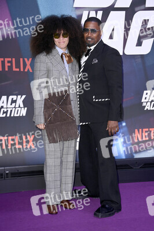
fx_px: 463
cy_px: 116
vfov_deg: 28.1
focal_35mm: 72
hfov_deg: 18.9
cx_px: 77
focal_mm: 72
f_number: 5.6
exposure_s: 1/250
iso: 1000
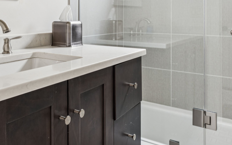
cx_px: 77
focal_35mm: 39
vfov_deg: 31.7
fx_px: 247
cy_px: 23
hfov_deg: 49.5
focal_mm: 17
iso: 200
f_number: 8
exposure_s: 1/3
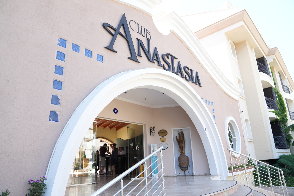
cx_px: 147
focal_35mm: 24
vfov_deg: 53.1
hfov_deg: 73.7
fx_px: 196
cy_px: 98
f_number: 3.5
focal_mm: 24
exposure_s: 1/160
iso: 100
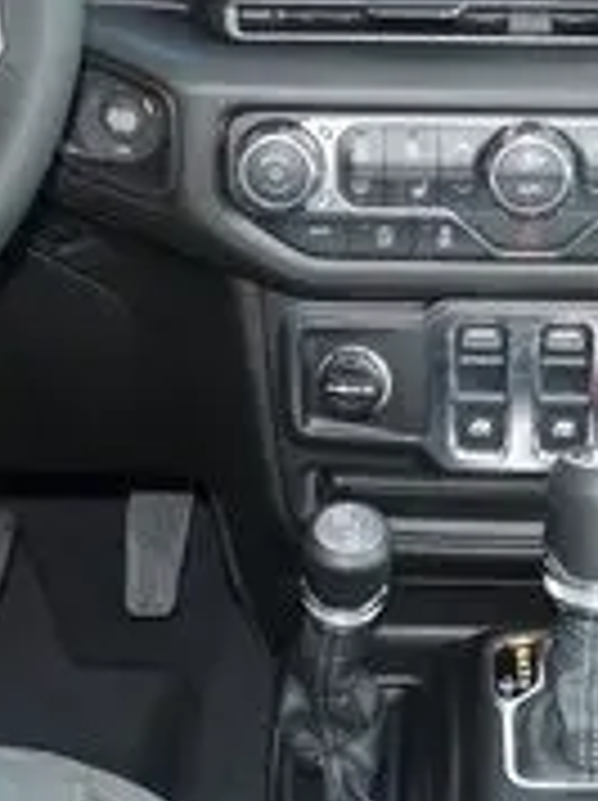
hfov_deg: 14.5
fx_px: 2332
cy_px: 515
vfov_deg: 19.4
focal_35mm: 101
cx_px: 459
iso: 800
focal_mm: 14
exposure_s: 1/60
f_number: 5
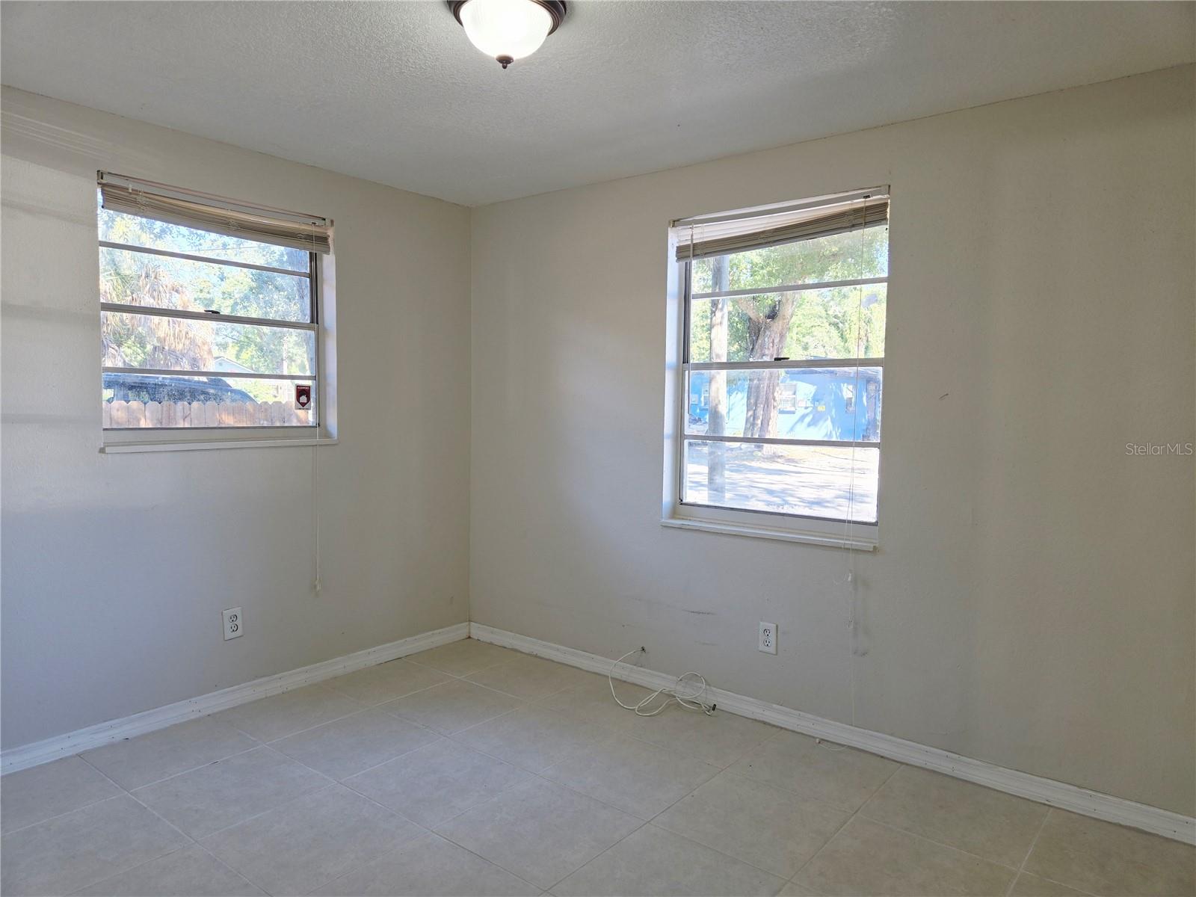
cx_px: 598
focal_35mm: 23
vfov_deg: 58.9
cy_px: 448
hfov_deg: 73.9
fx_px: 795
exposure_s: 1/120
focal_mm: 5.4
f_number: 1.8
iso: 32
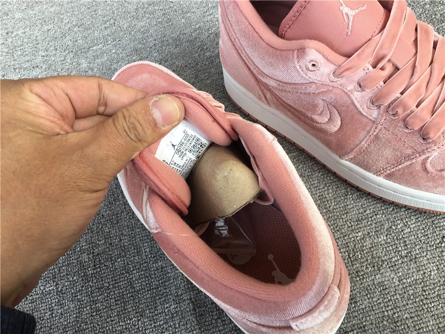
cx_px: 222
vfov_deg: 45.4
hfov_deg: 58.4
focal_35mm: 31
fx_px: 399
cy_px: 167
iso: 25
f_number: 2.4
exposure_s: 1/191
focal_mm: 3.3
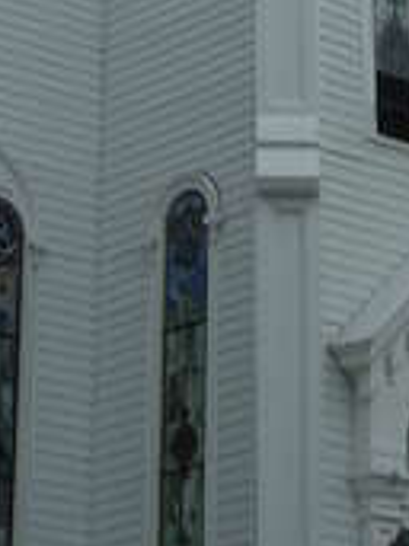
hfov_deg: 9.0
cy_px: -236
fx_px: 2587
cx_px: 307
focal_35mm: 164
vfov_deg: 11.6
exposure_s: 1/131
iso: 50
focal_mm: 5.7
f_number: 5.7
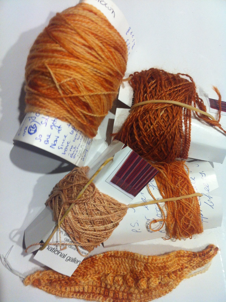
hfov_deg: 40.6
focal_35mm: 35
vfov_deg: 52.7
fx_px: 305
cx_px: 113
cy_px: 151
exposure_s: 1/15
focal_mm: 3.85
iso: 125
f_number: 2.8
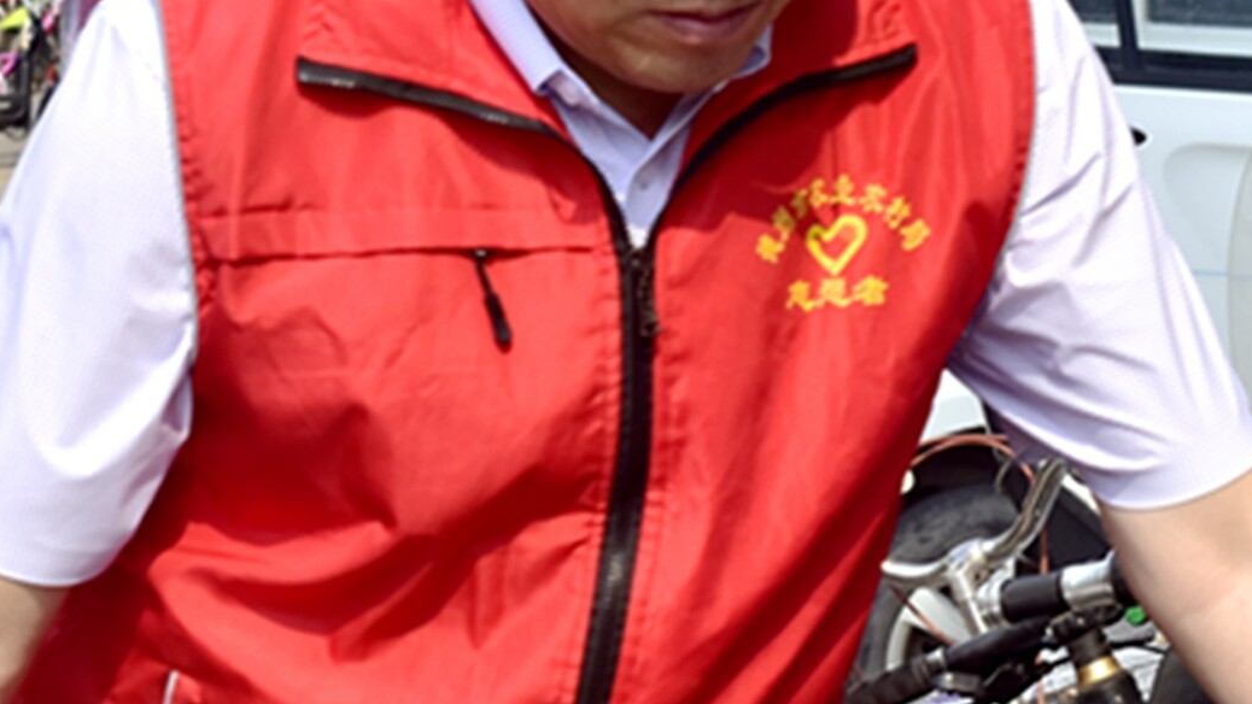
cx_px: 762
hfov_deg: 9.5
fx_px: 7536
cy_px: 520
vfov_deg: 5.3
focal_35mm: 227
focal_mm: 50
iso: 100
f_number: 8
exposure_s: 1/250
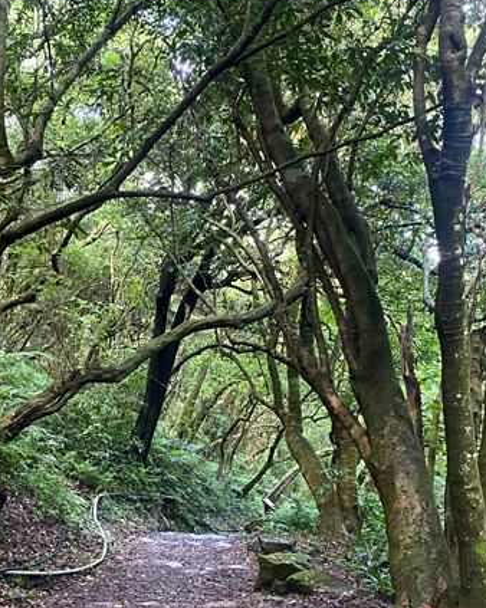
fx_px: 864
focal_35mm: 48
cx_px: 171
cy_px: 318
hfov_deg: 31.2
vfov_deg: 38.8
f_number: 1.8
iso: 500
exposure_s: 1/56
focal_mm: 4.25
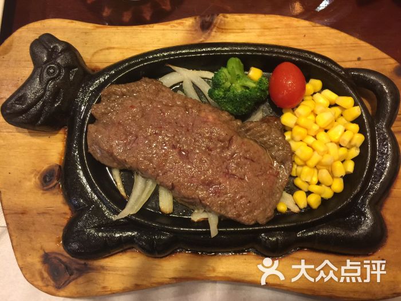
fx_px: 336
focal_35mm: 29
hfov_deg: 61.7
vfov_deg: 48.2
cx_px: 200
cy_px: 150
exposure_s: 1/10
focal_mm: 4.15
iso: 100
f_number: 2.2
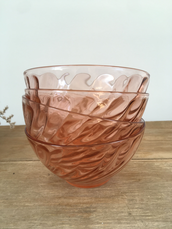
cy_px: 114
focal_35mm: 29
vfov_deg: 61.7
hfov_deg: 48.2
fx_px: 192
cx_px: 86
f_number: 2.2
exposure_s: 1/50
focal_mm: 4.15
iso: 32
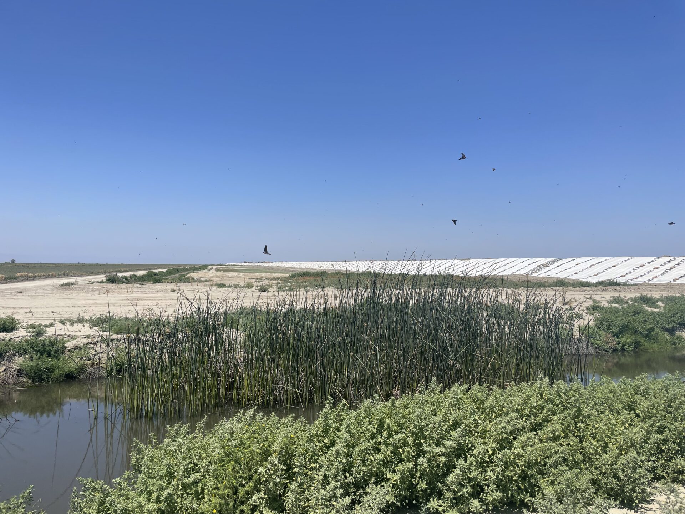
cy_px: 257
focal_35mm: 26
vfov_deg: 53.1
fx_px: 515
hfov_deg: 67.3
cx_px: 342
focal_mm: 4.2
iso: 32
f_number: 1.6
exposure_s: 1/4831
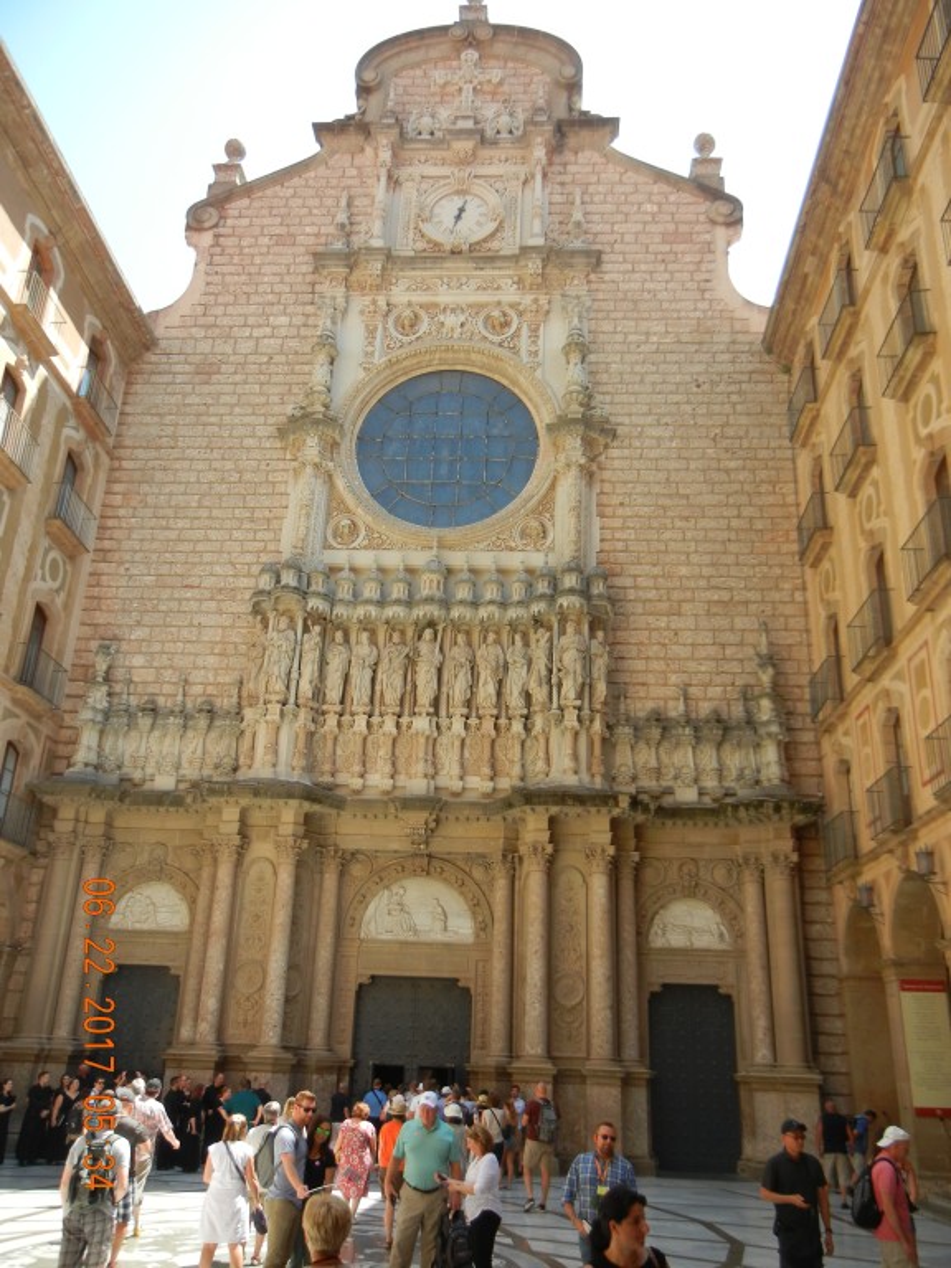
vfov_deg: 60.0
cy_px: 634
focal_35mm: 30
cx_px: 476
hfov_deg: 46.8
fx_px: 1099
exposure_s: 1/356
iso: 160
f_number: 3.5
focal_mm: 5.4
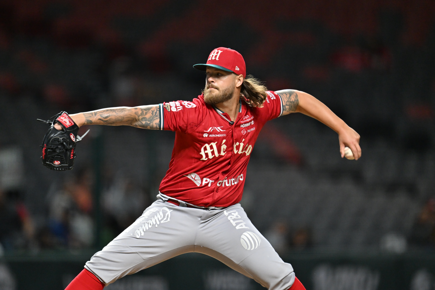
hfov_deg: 3.7
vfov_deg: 2.5
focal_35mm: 560
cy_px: 145
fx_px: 6766
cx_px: 218
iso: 3200
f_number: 4
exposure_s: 1/500
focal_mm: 560
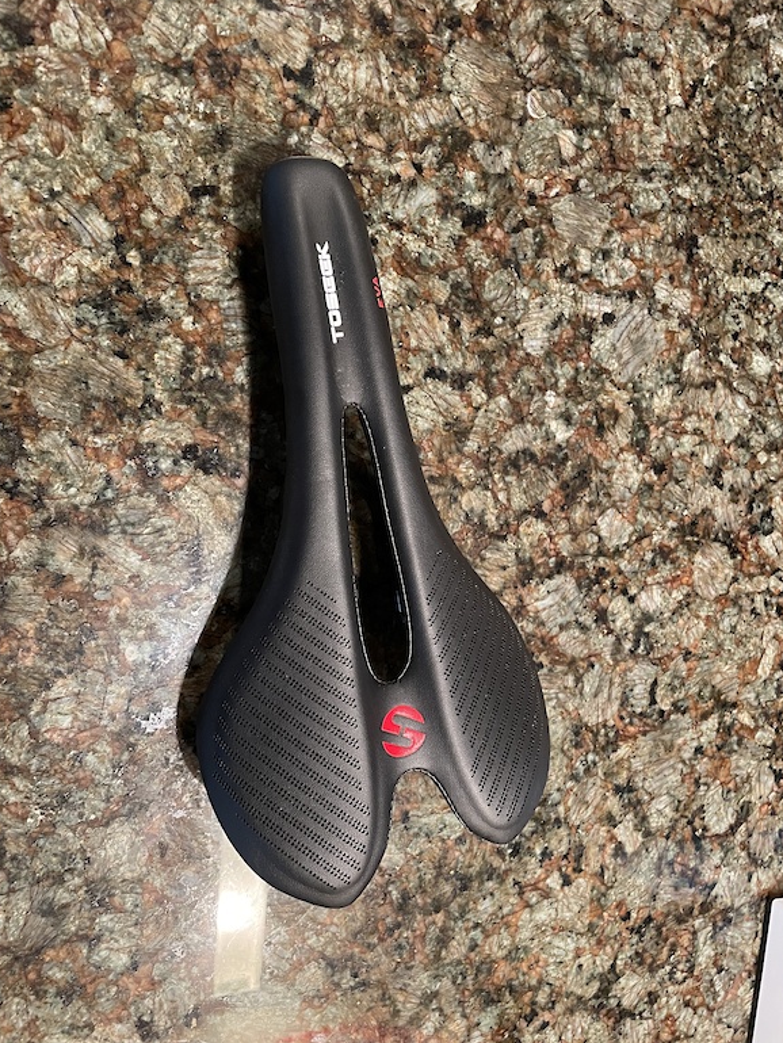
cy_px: 503
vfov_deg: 65.3
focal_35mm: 27
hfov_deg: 51.4
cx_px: 386
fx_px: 814
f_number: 1.6
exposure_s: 1/40
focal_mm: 4.2
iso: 500
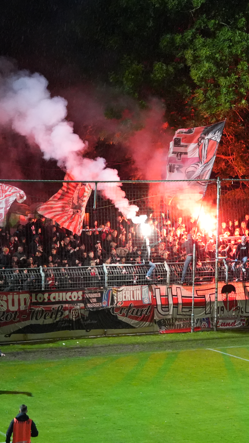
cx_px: 189
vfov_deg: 16.6
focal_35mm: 129
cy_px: 222
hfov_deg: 9.4
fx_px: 1514
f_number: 4.5
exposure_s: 1/160
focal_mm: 55
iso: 10000
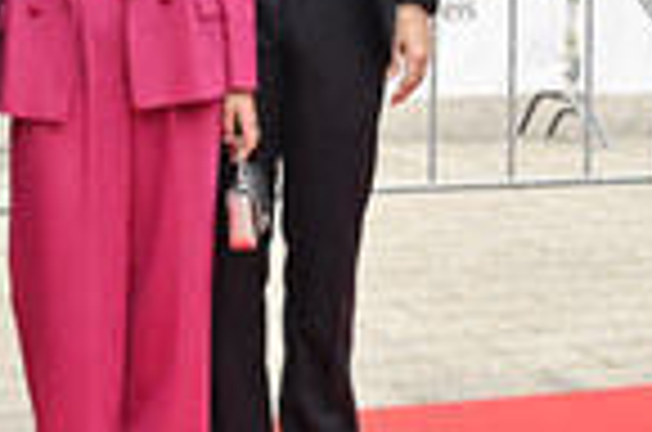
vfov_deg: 12.7
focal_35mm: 106
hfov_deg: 18.8
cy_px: 32
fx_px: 1916
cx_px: 2
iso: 800
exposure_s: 1/500
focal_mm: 34
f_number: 4
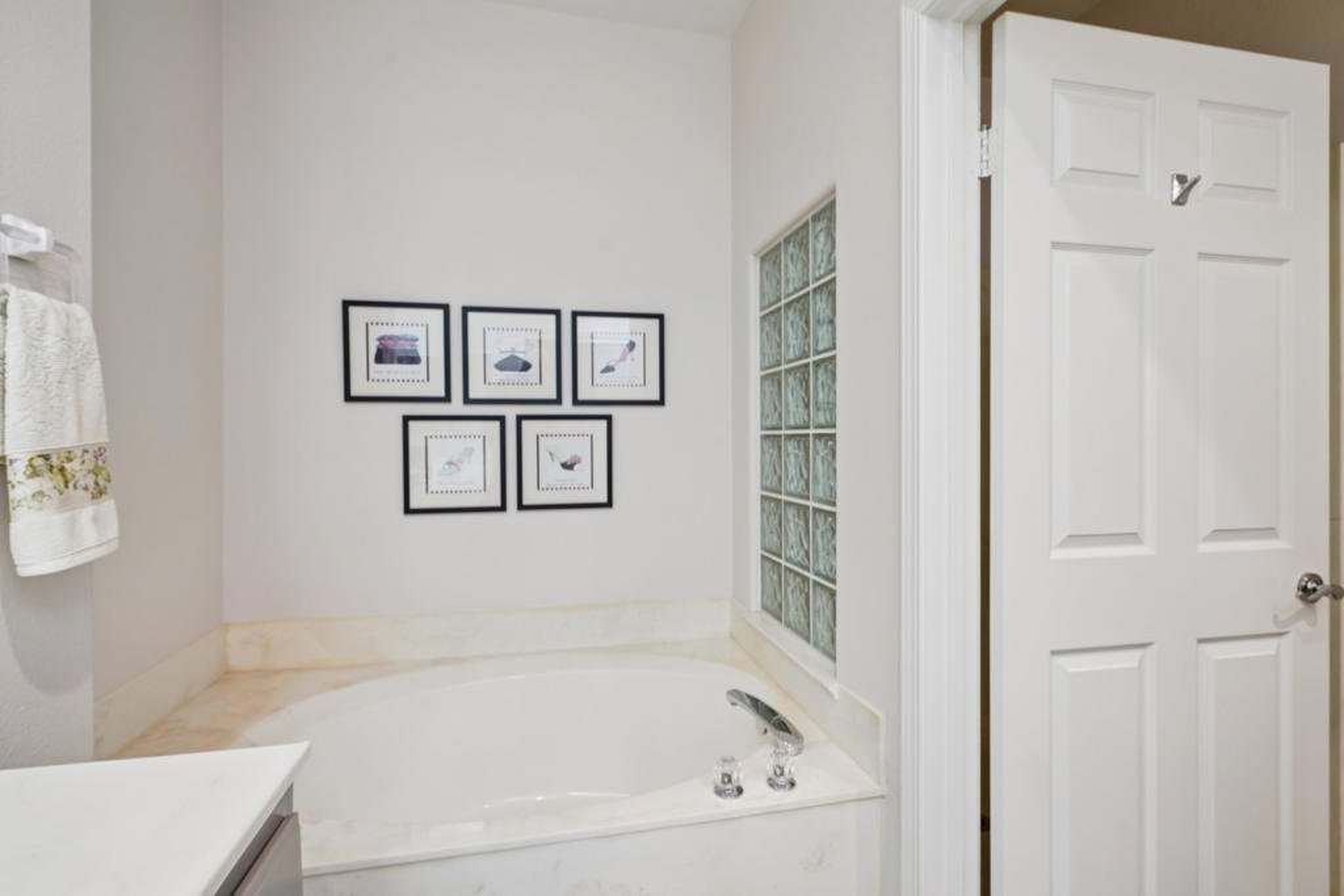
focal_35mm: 16
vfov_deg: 73.8
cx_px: 672
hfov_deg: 96.7
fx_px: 597
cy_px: 448
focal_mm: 16
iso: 400
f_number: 8
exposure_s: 1/8
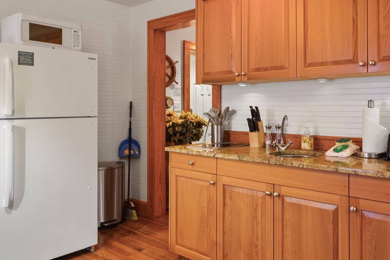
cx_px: 241
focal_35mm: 31
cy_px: 103
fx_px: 336
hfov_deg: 59.6
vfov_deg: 42.1
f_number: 9
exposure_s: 3.2
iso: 320
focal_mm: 24
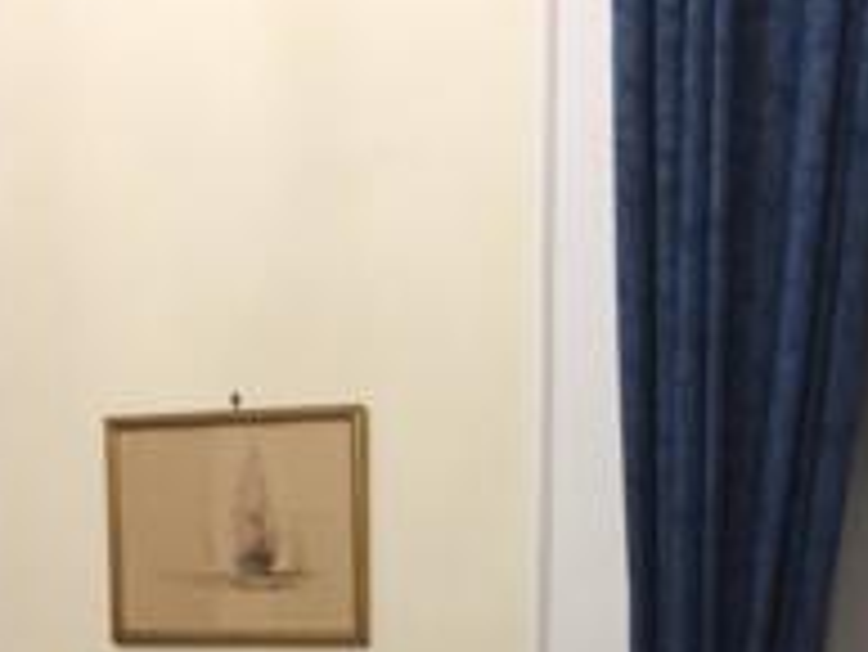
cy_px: 798
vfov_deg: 18.5
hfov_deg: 25.3
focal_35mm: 75
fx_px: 1882
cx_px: 742
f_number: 2.2
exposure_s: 1/33
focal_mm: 4.15
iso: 200
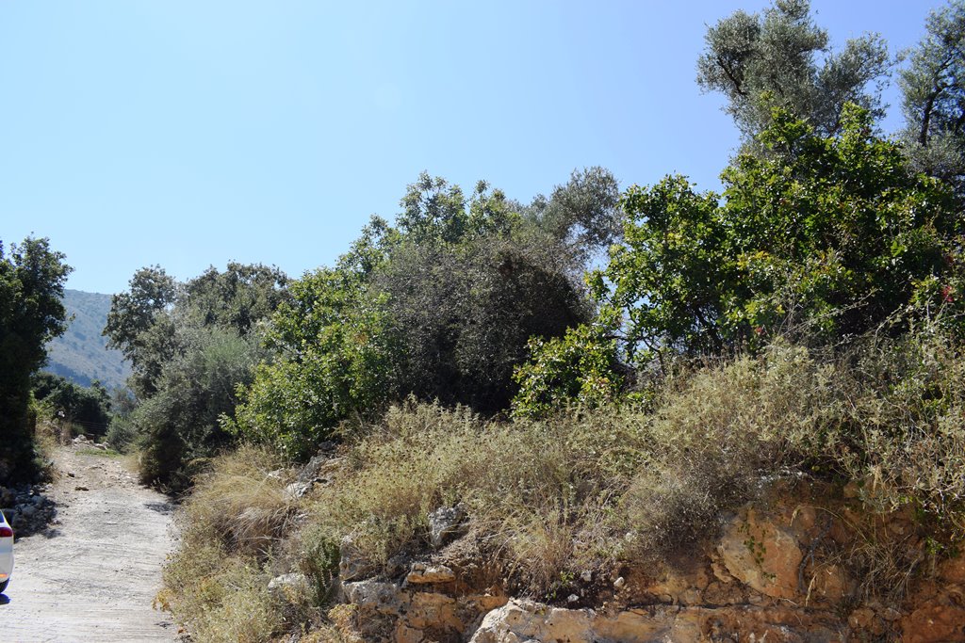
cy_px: 322
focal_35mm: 27
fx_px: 724
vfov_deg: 47.9
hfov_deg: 67.4
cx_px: 482
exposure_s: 1/200
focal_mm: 18
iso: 100
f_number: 9
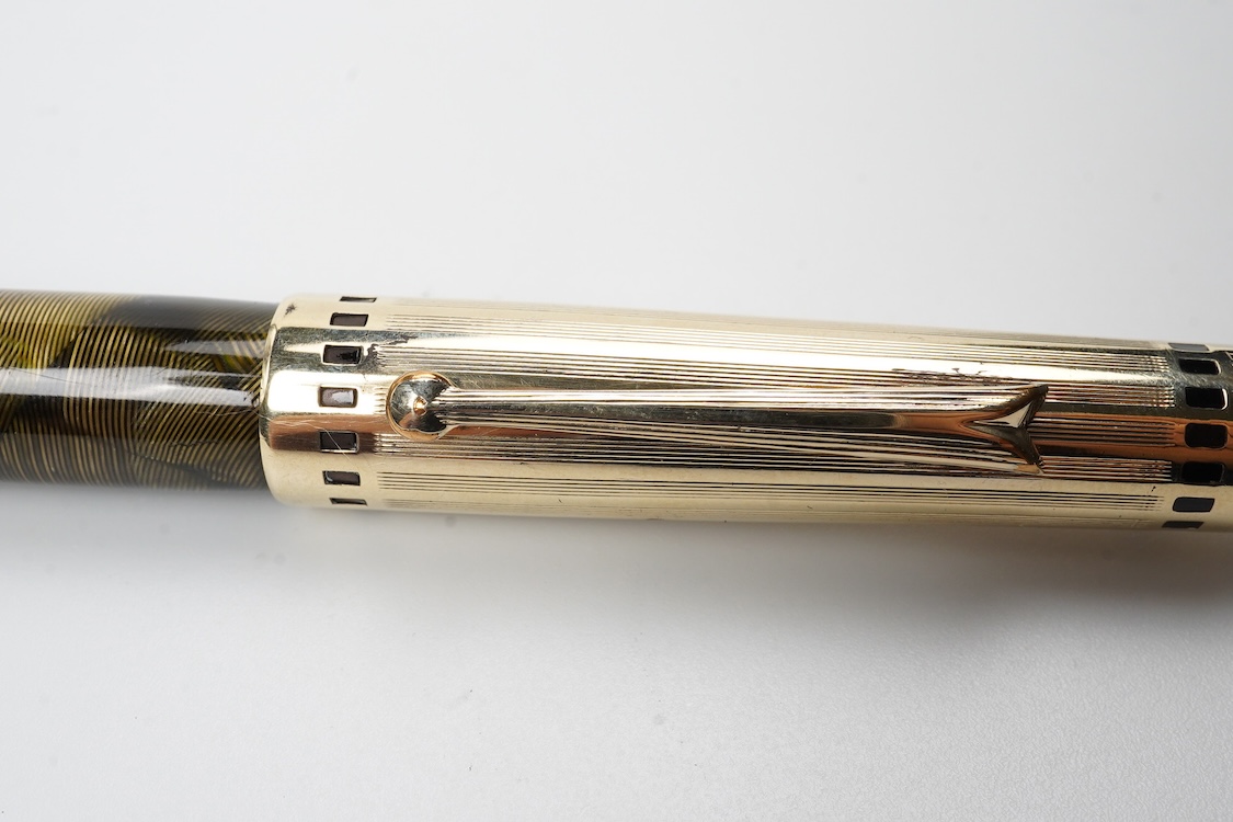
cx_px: 616
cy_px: 411
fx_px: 1541
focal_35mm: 45
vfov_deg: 29.9
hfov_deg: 43.6
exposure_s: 1/100
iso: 640
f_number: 22
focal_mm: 30
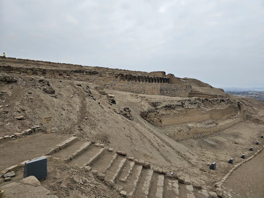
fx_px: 175
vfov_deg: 58.9
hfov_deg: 73.9
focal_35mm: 23
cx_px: 132
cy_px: 99
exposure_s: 1/1704
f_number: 1.7
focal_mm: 6.3
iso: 10
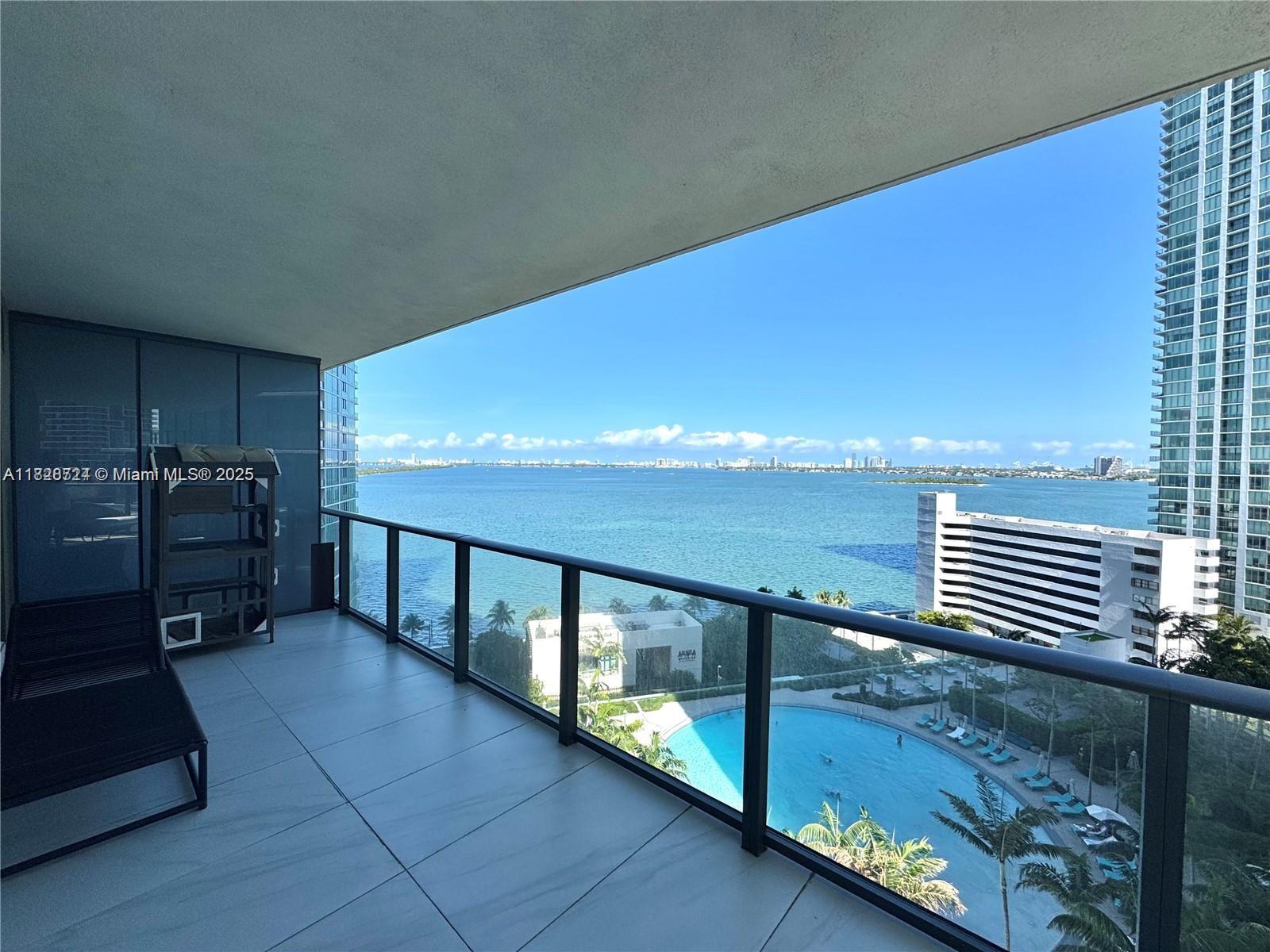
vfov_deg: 85.7
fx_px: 514
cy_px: 476
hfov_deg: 102.1
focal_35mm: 14
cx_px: 635
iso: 50
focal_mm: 2.22
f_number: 2.2
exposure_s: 1/2208
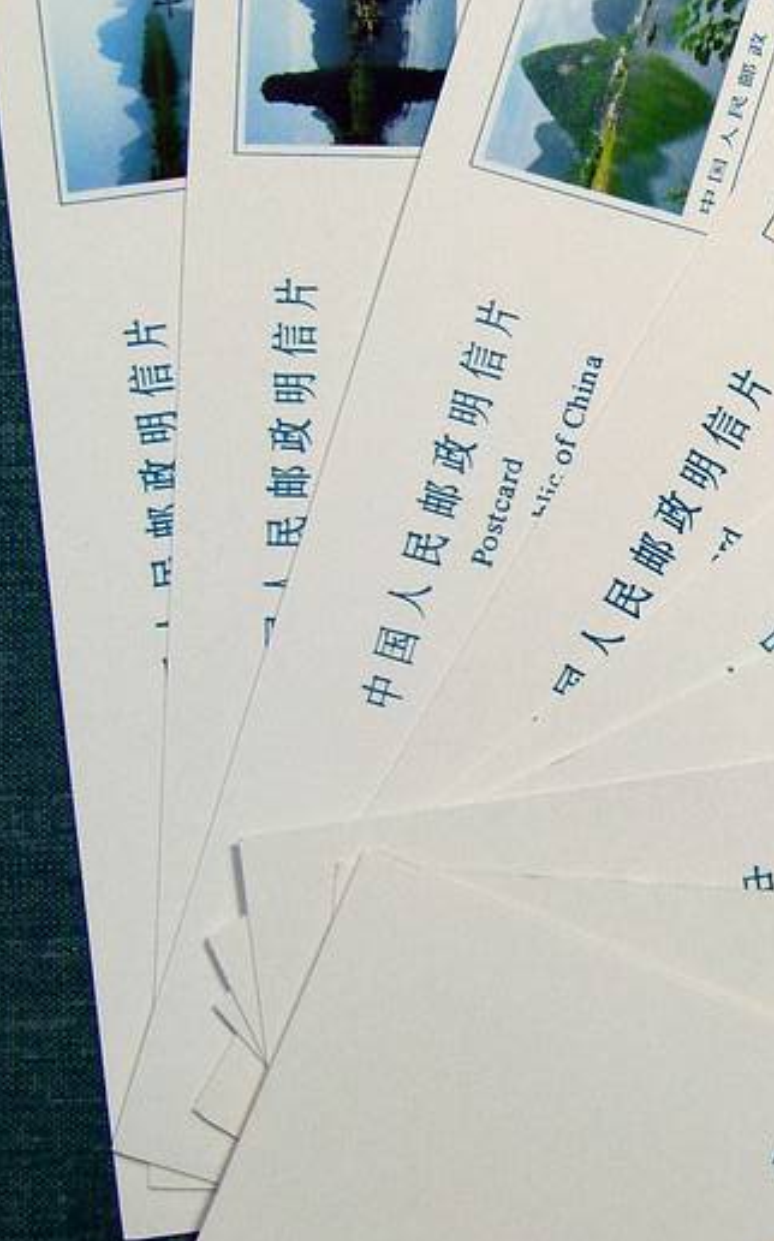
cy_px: 842
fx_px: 3413
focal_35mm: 101
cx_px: 897
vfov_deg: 20.5
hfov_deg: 12.7
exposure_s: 1/125
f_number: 4
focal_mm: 8.7
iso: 100
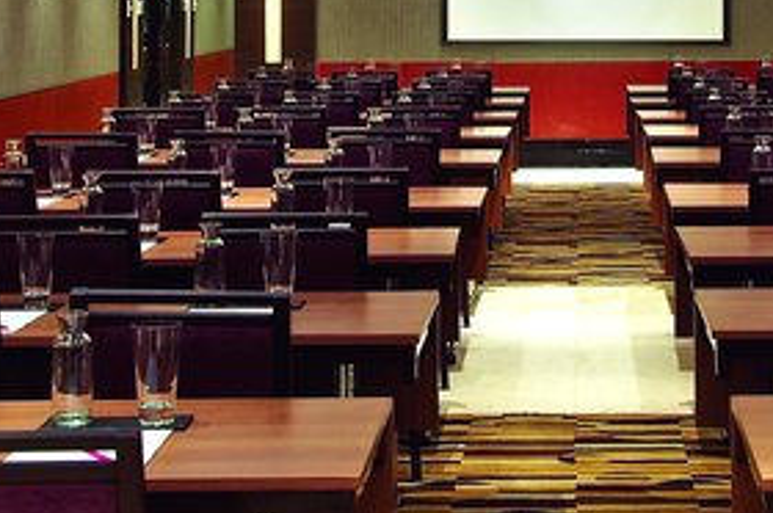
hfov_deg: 19.7
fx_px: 2209
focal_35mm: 103
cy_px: -57
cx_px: 574
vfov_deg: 13.0
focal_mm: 24
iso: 250
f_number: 11
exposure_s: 1
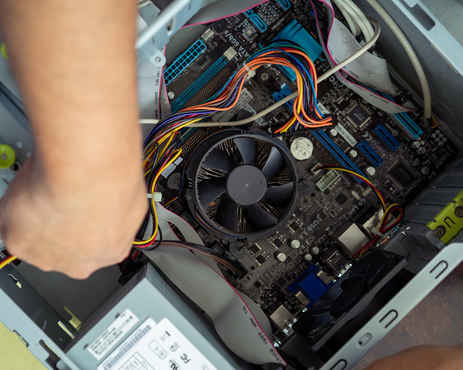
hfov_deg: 33.0
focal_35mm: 57
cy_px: 183
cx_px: 204
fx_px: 781
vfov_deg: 26.7
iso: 100
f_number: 4.5
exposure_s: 1/80
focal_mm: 50
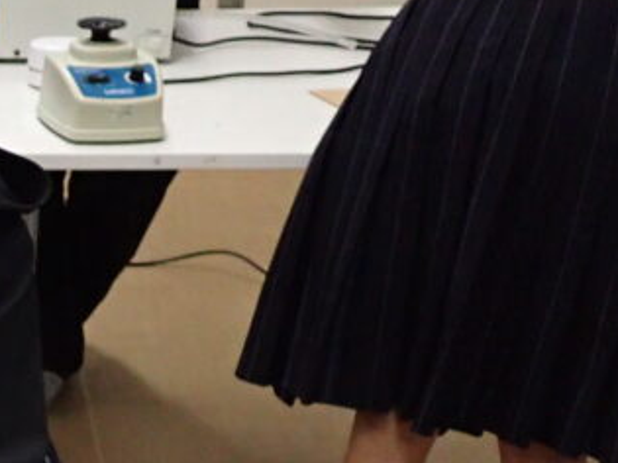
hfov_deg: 16.8
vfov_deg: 13.8
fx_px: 1856
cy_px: 541
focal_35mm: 104
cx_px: -365
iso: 800
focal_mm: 5.79
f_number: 2.4
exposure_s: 1/125
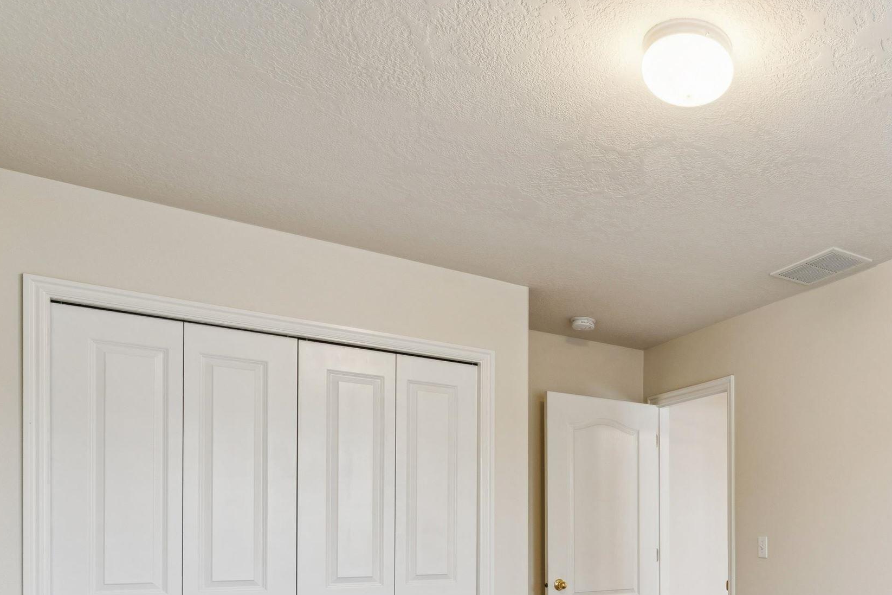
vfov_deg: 40.8
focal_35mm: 30
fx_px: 735
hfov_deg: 57.2
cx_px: 731
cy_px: 532
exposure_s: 1/2
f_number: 13
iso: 400
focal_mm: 15.9
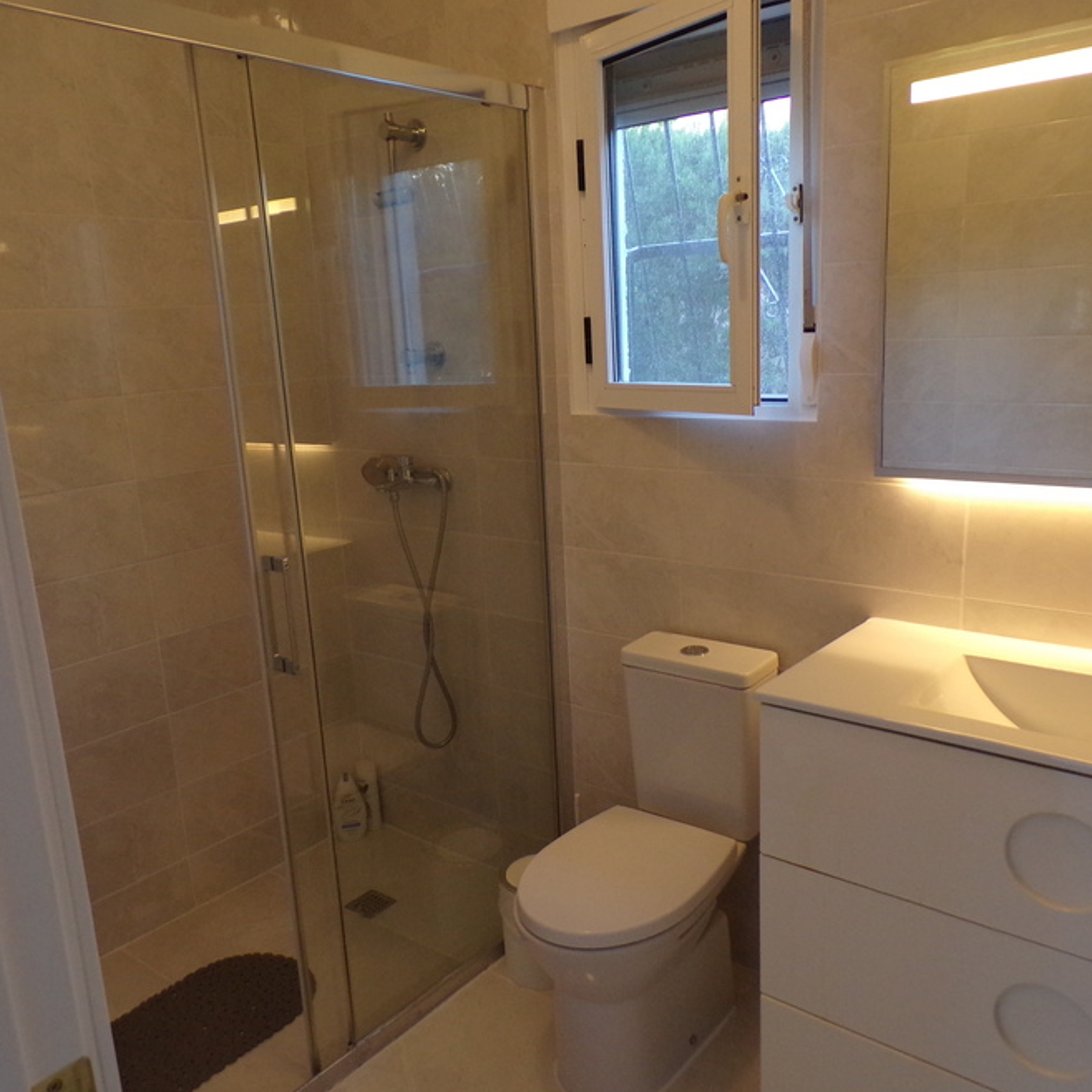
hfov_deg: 55.6
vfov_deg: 55.6
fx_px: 1035
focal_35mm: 29
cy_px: 552
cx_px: 546
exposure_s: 1/25
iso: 200
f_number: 3
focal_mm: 4.3
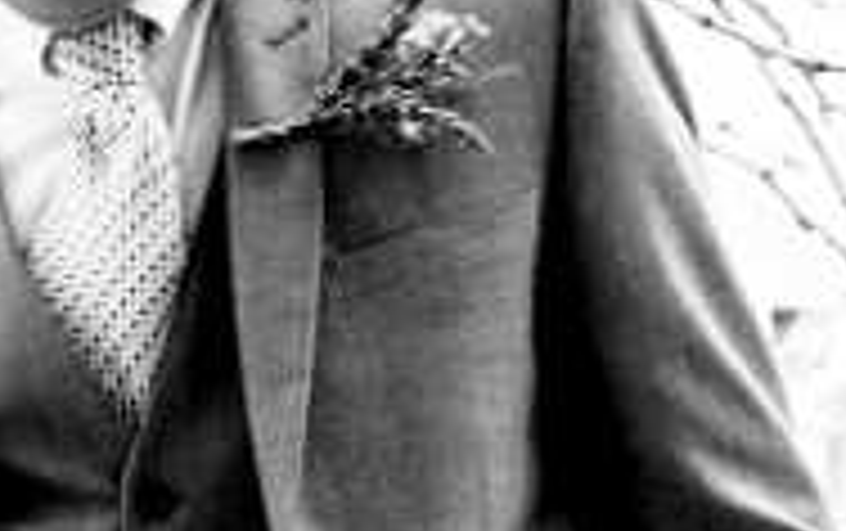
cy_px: 389
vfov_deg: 4.9
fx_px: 6186
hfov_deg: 7.6
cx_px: -684
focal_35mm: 268
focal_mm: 55
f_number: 5.6
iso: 200
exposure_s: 1/250
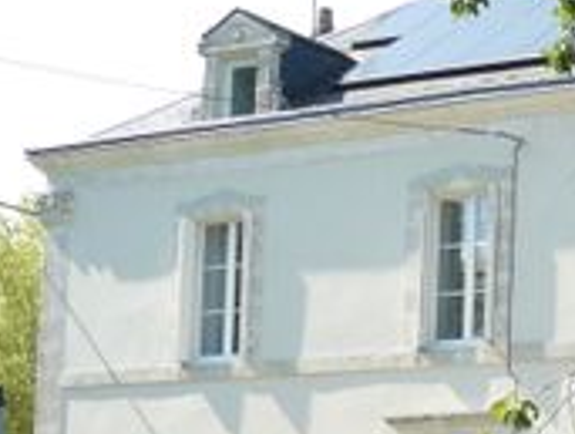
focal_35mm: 126
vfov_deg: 11.4
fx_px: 2097
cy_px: 602
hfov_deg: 14.5
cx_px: 868
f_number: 4.5
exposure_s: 1/250
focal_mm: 6
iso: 100
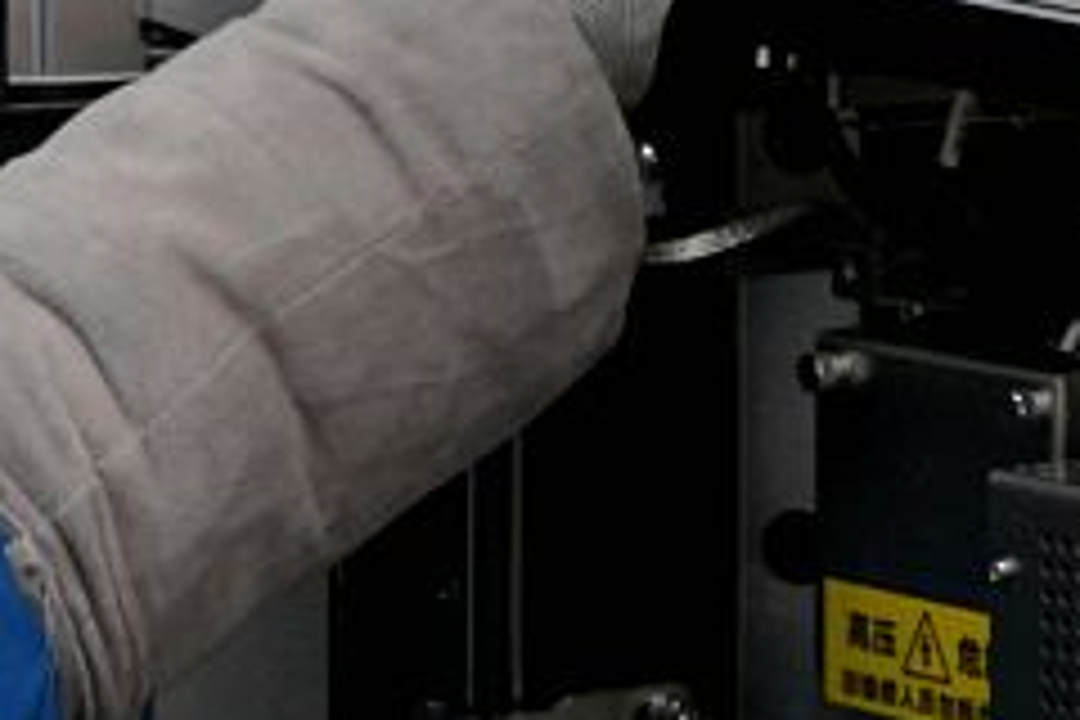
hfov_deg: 15.4
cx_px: -40
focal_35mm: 130
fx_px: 3900
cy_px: -878
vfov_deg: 9.6
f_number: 5.6
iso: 640
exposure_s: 1/125
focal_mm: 26
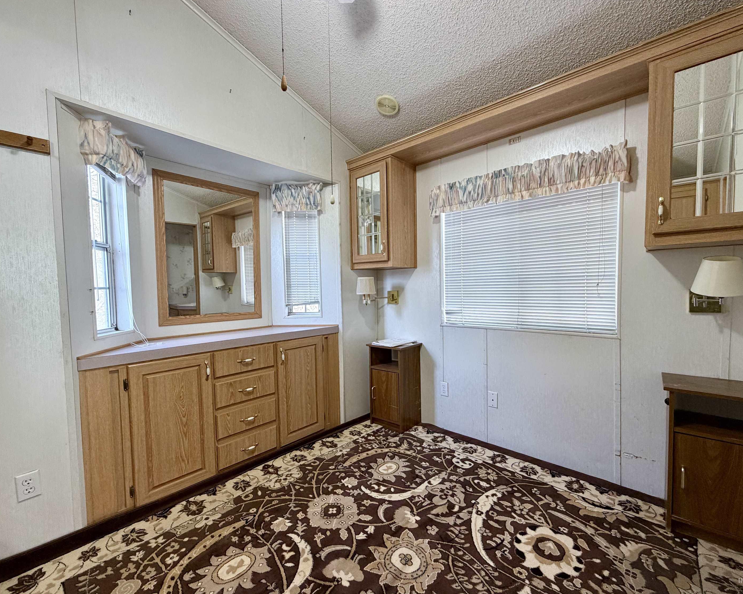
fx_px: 330
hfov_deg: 96.7
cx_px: 392
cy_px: 303
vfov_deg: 84.0
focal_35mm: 15
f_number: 2.2
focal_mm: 2.22
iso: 250
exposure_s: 1/60
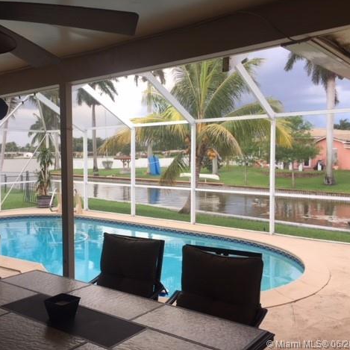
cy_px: 172
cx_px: 129
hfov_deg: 46.8
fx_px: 400
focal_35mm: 35
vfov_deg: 47.2
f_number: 2.2
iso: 32
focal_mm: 4.15
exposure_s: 1/162
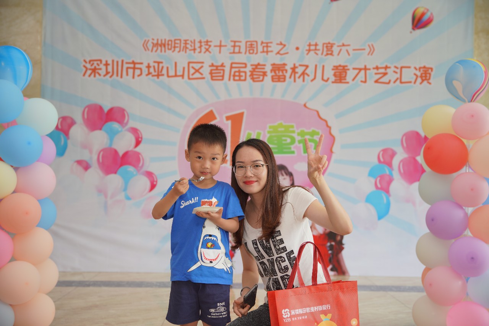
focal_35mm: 44
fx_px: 598
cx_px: 244
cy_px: 163
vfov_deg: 30.5
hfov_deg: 44.5
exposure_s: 1/125
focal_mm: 44
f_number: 2.8
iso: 100
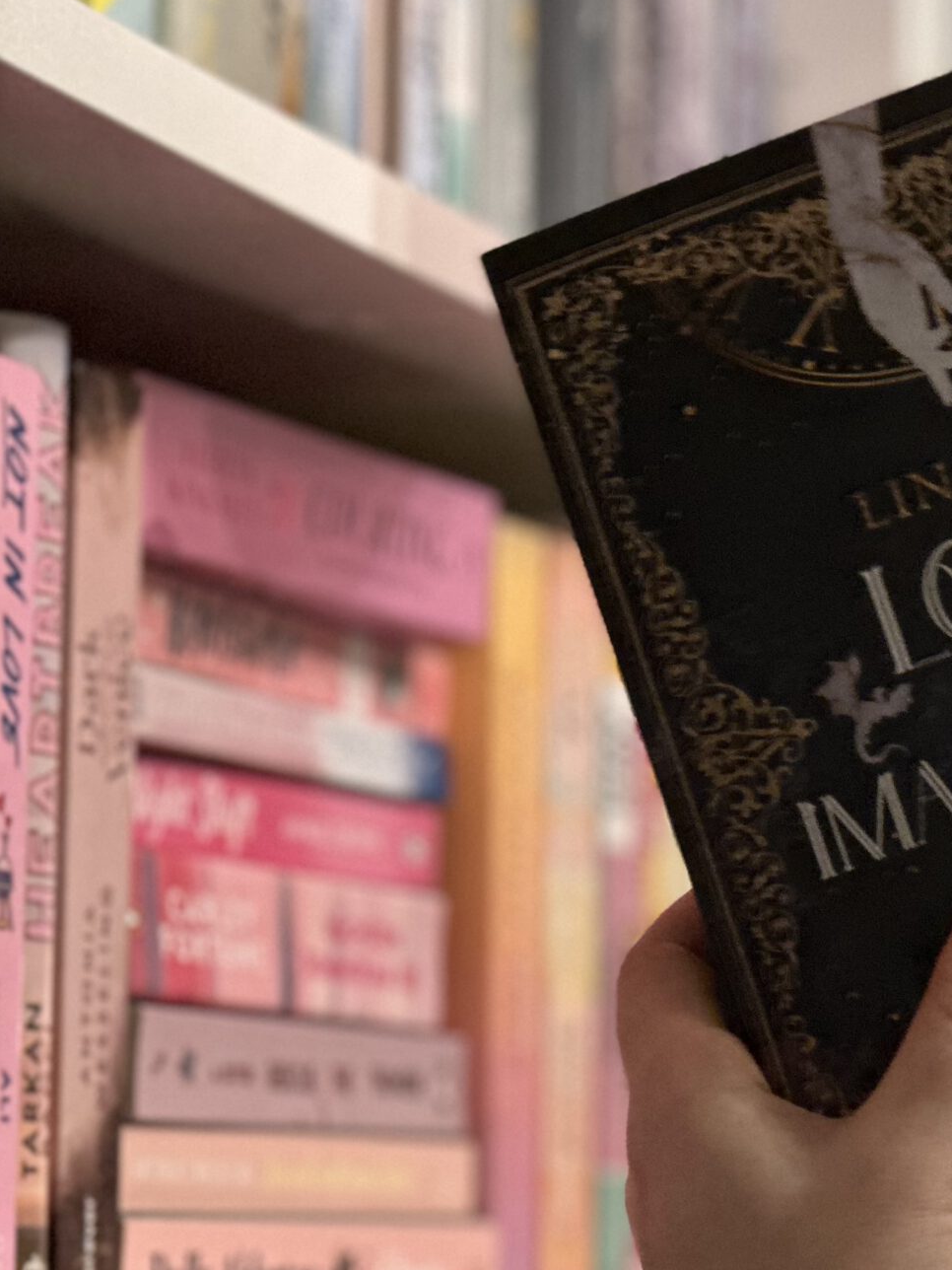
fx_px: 5610
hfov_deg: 9.5
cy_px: 394
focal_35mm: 153
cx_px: 1259
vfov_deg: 12.9
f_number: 2.8
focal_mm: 9
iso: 400
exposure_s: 1/17
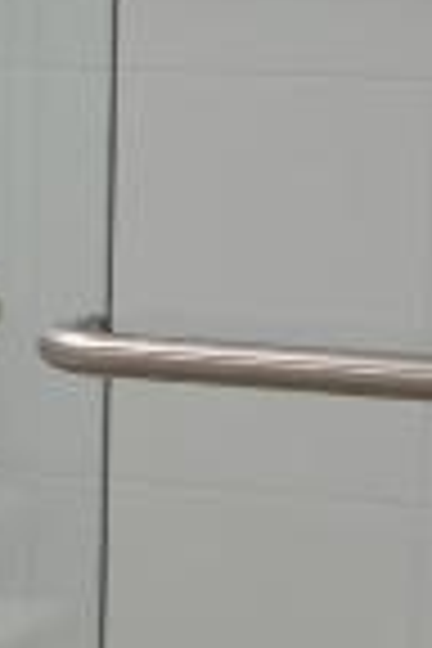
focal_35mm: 144
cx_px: 38
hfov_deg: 9.5
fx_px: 2592
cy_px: 472
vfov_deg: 14.2
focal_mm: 18
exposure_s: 1/60
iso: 400
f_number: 4
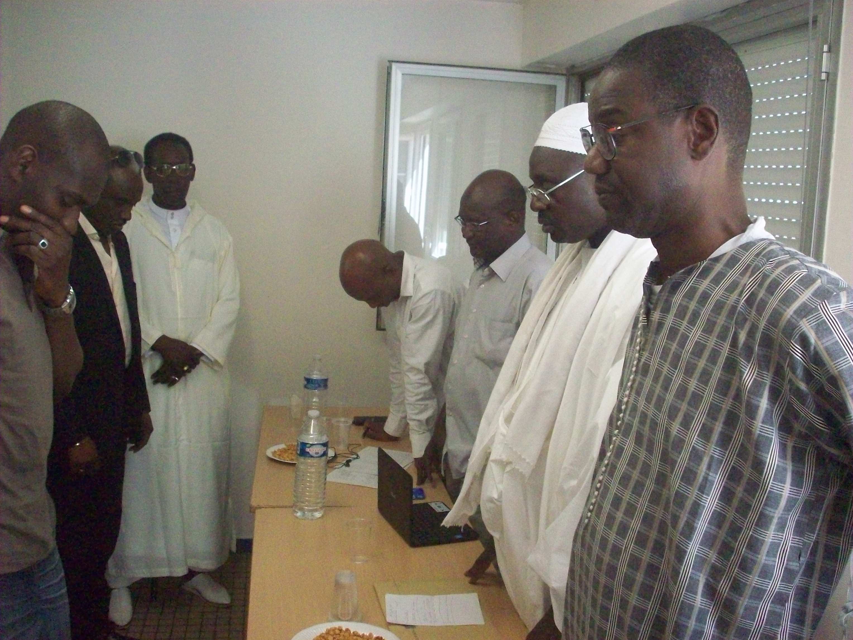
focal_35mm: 37
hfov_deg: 50.1
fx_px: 912
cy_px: 320
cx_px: 426
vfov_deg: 38.7
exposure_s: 1/128
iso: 543
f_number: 2.8
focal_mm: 6.2
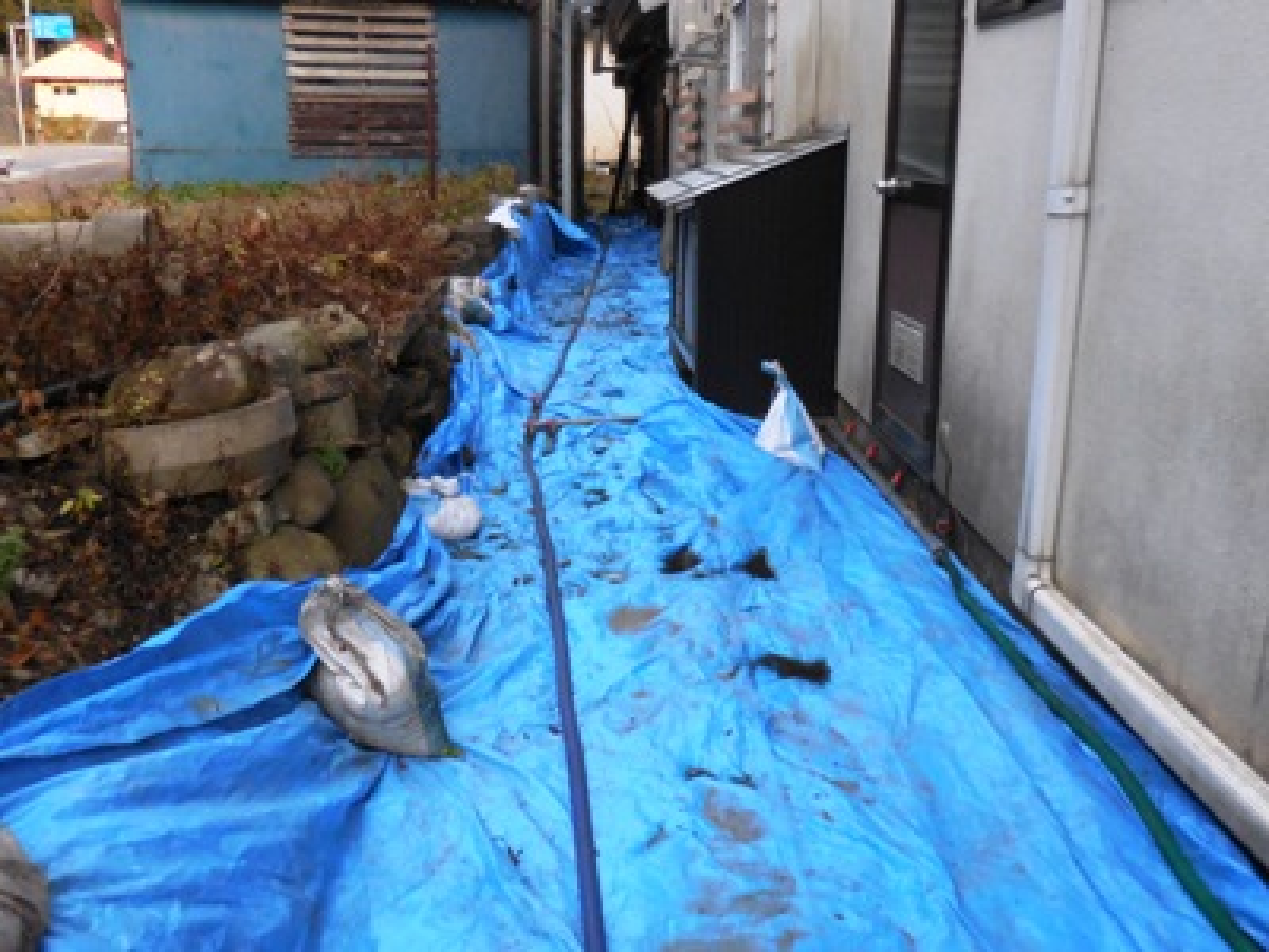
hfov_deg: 69.4
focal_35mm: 25
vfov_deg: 54.9
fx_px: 916
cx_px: 634
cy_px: 476
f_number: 3.3
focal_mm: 4.5
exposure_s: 1/500
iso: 400
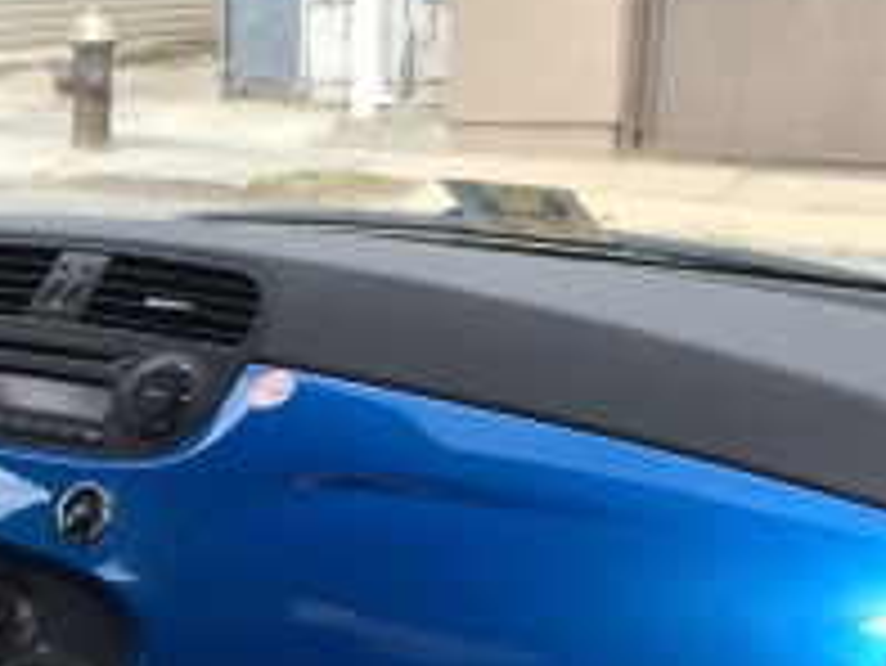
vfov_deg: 15.3
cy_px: 724
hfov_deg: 19.9
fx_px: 2407
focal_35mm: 94
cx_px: -112
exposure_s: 1/153
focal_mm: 4.15
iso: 32
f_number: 2.2
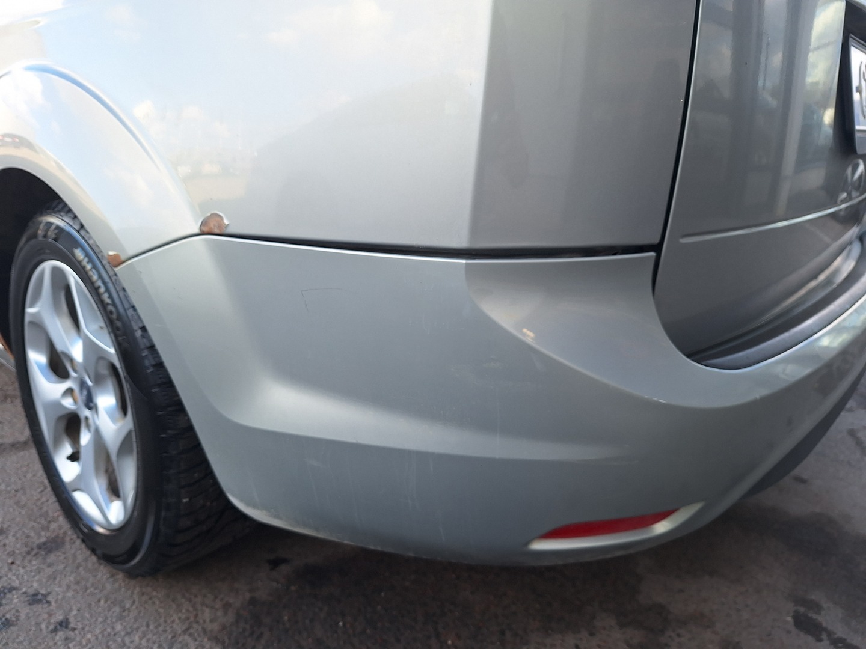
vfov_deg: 58.9
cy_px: 324
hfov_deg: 73.9
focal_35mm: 23
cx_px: 433
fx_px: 575
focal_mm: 5.54
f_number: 1.8
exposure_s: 1/280
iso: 40
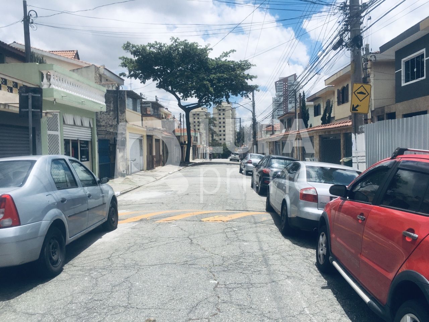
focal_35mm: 29
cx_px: 214
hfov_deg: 61.7
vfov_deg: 48.2
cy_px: 161
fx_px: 359
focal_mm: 4.15
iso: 25
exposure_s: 1/2262
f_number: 2.2
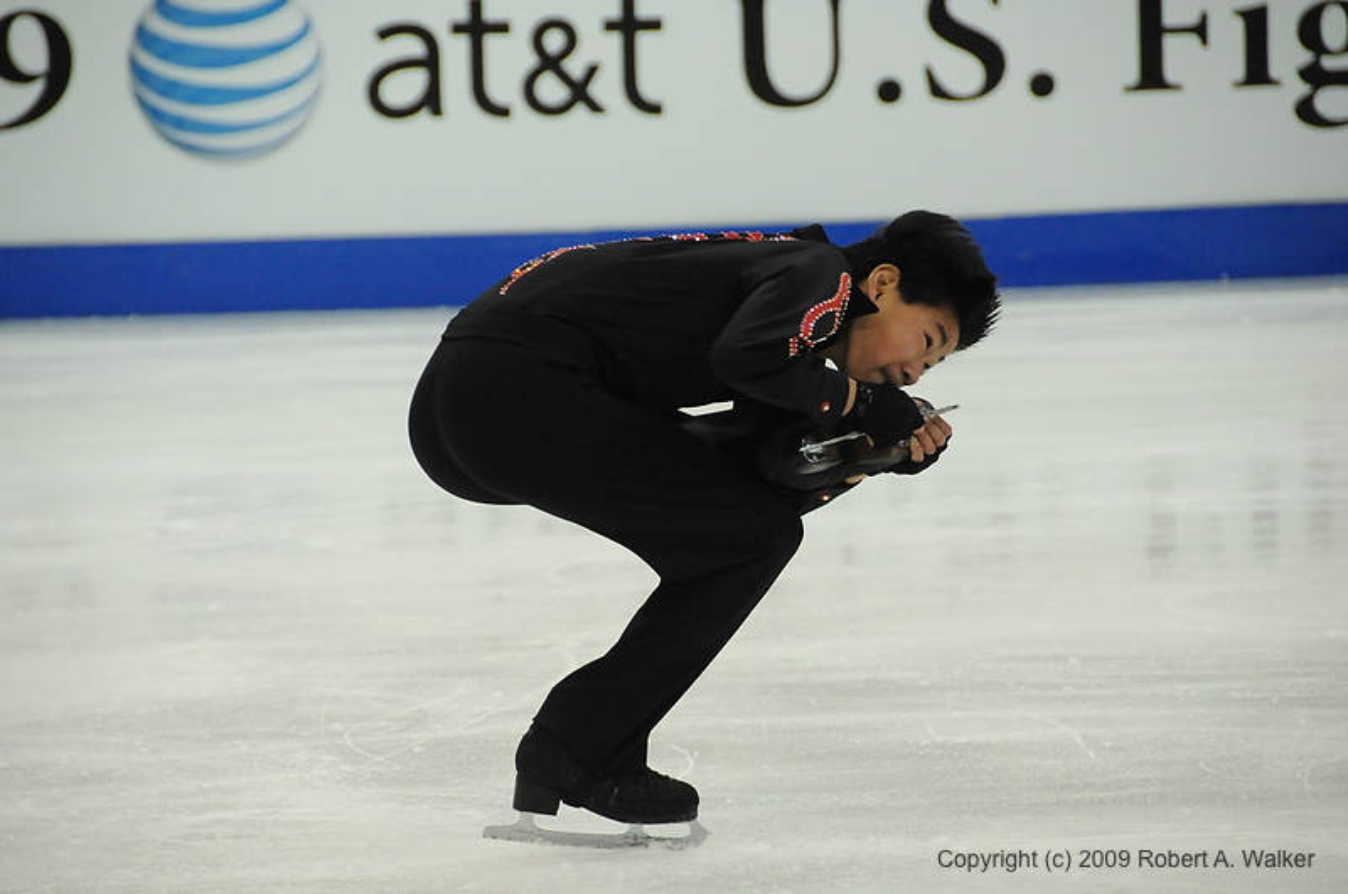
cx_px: 674
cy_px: 447
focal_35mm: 255
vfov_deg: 5.4
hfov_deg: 8.1
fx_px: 9535
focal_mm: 170
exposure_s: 1/800
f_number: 5.6
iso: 3200
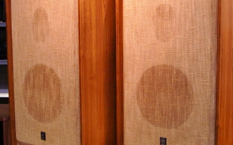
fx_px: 362
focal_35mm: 57
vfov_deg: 22.7
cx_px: 122
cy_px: 76
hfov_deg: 35.7
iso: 400
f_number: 3
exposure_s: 1/50
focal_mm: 6.9
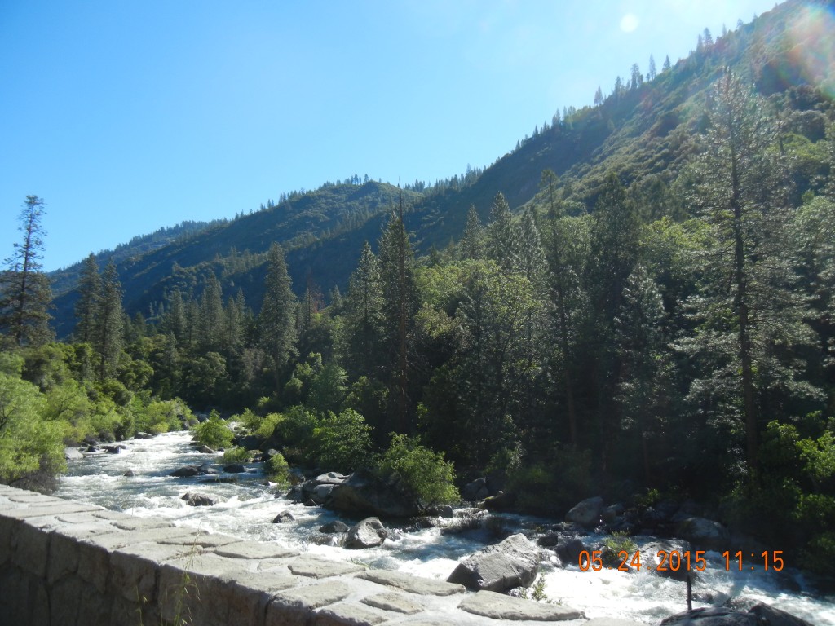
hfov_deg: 60.0
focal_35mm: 30
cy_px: 313
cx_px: 418
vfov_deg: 46.8
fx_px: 724
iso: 160
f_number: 3.5
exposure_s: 1/950
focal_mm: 5.4
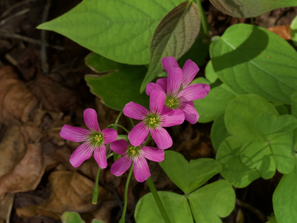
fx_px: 1030
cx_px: 148
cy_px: 112
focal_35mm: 120
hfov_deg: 16.4
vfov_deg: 12.3
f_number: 18
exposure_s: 1/60
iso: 400
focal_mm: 60
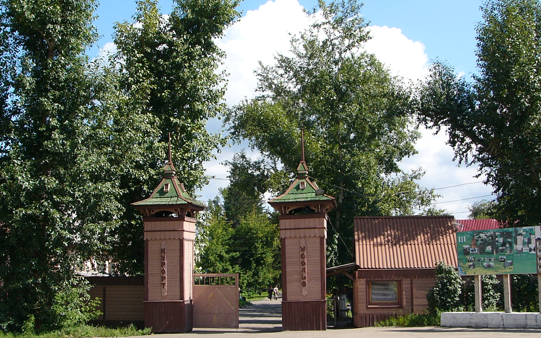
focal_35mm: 51
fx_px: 752
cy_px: 169
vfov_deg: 25.3
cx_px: 242
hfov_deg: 39.5
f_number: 4
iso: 50
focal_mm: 6
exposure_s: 1/400
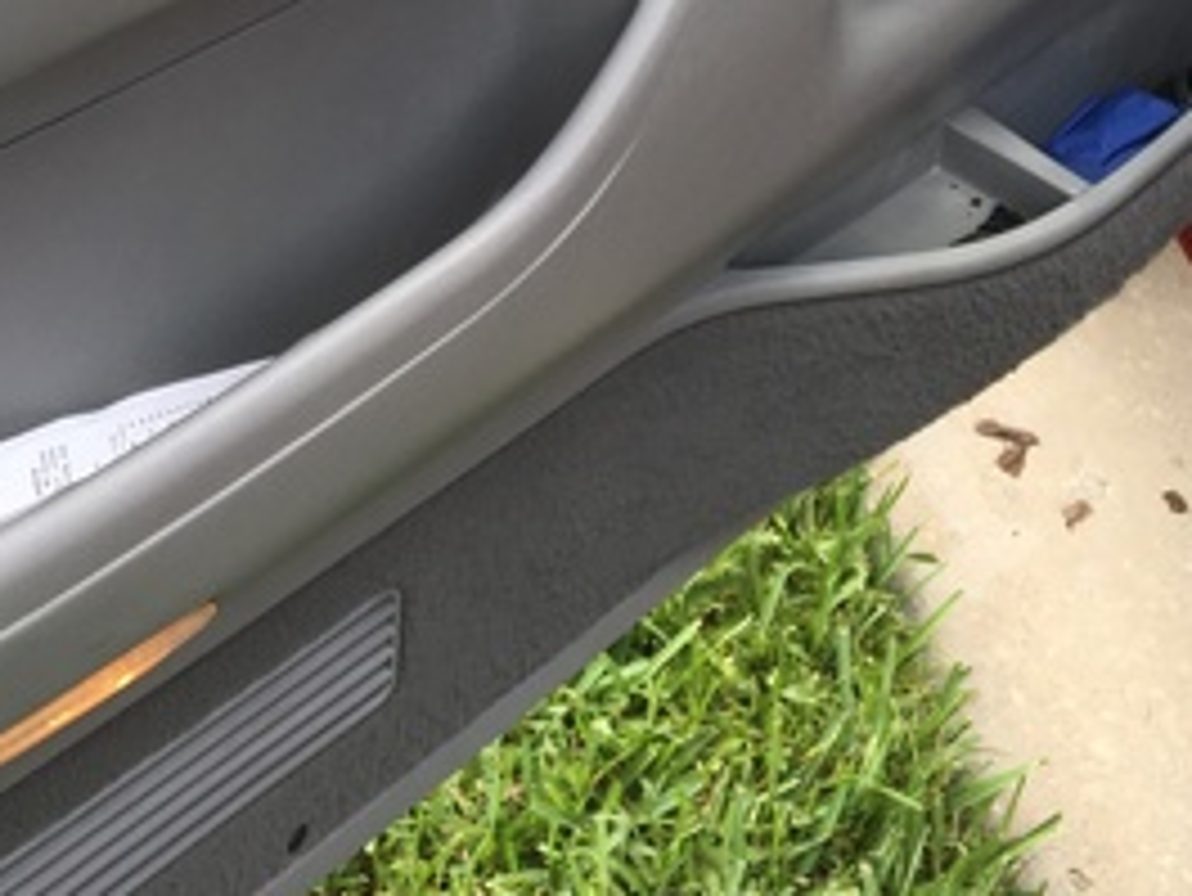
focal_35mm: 70
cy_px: -149
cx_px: 477
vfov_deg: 19.9
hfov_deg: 27.7
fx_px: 2412
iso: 25
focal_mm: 4.15
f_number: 2.2
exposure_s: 1/186
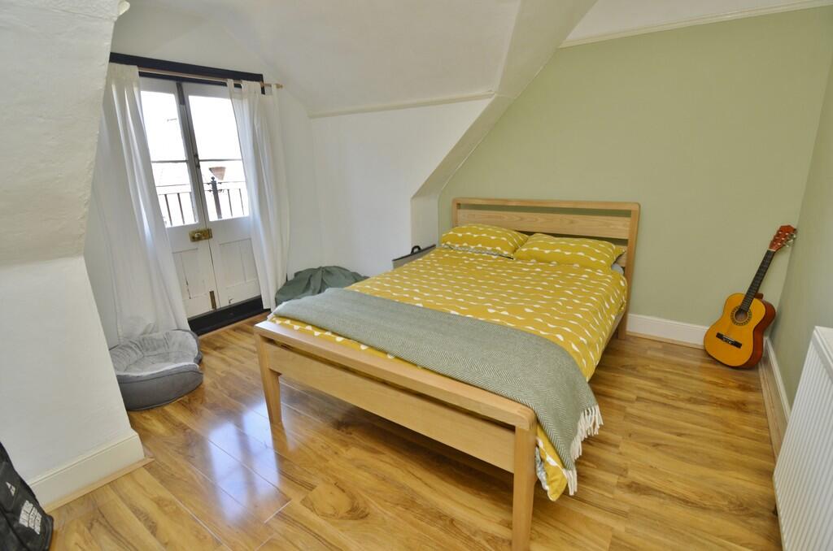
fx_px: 381
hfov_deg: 95.1
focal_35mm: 16
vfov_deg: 71.8
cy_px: 276
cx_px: 416
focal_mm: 11
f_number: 5.6
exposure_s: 1/60
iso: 400
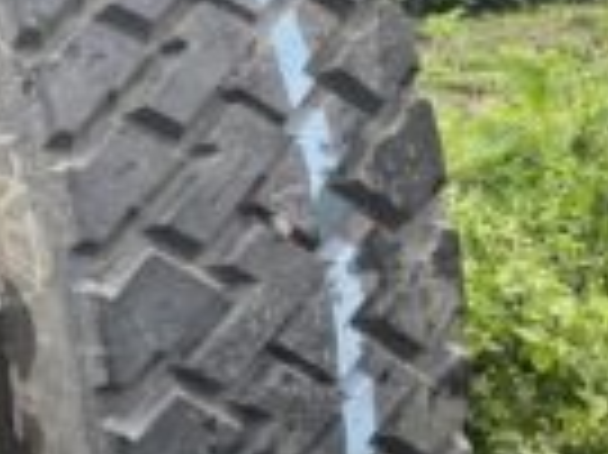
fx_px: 1457
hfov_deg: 23.3
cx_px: 140
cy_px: 258
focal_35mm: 83
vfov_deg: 17.7
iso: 32
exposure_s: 1/247
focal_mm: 4.2
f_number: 1.6
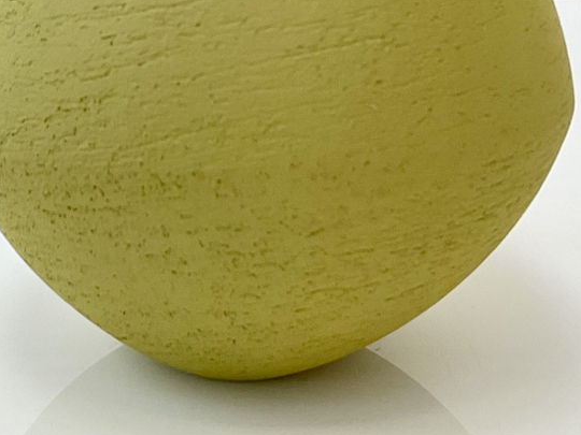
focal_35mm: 86
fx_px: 1443
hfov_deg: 22.6
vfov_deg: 16.8
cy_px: 2
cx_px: 187
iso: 40
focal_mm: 3
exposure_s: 1/120
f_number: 1.8
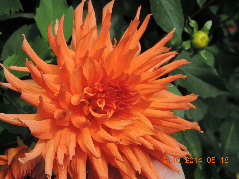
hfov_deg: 16.4
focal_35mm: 120
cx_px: 120
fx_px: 829
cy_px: 90
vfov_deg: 12.3
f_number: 4.2
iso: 80
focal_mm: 21.4
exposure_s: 1/400
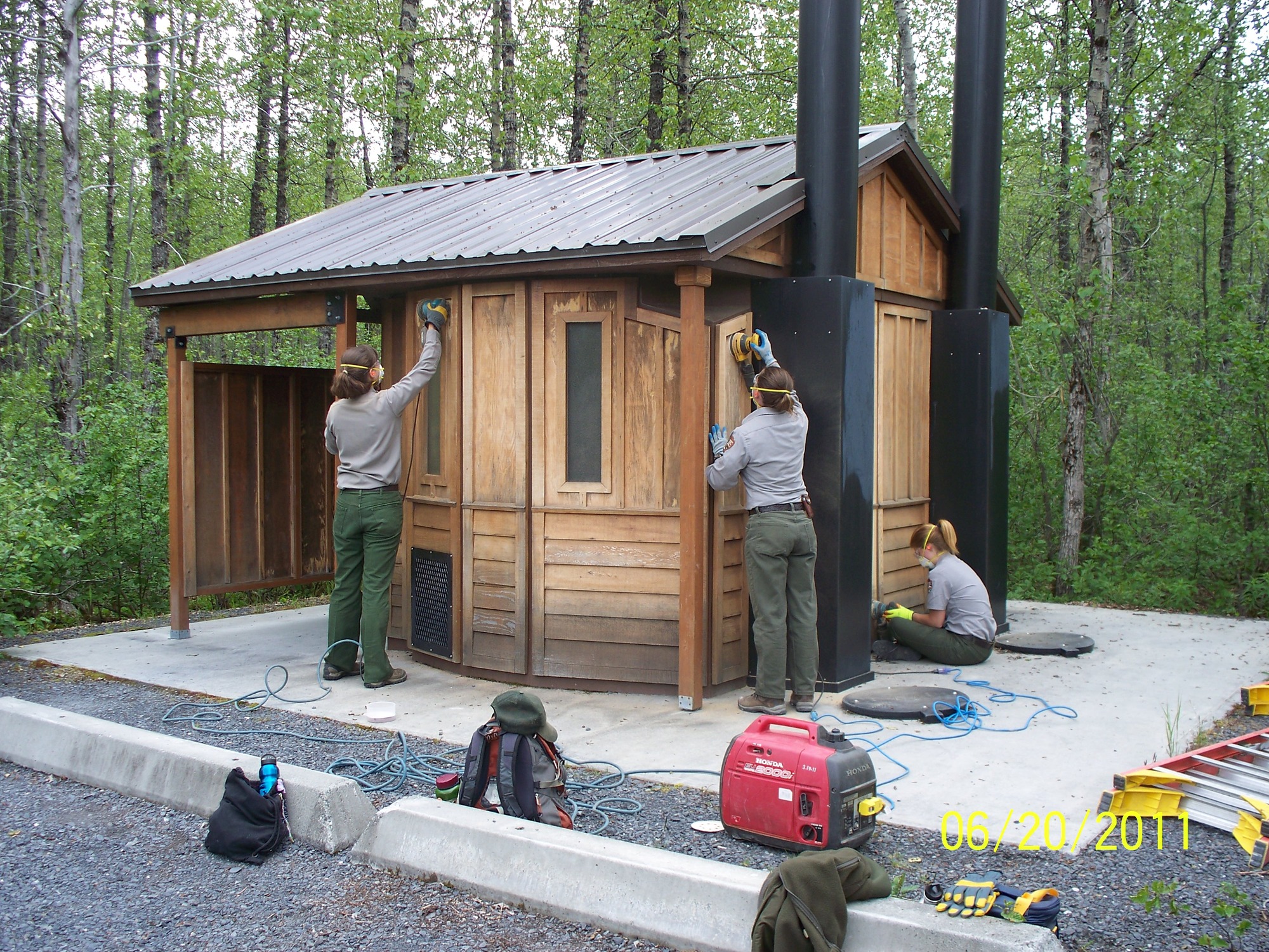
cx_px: 634
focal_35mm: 36
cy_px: 476
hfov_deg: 51.4
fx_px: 1320
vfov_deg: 39.7
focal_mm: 7.54
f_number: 2.8
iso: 80
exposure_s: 1/160
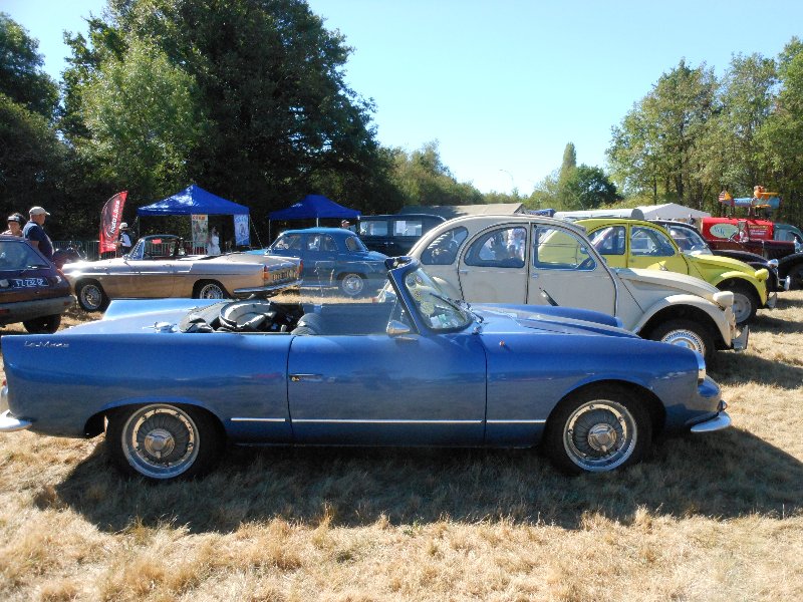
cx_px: 402
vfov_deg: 49.7
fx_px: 650
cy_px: 301
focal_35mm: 28
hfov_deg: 63.4
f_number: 3.7
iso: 400
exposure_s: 1/1500
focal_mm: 5
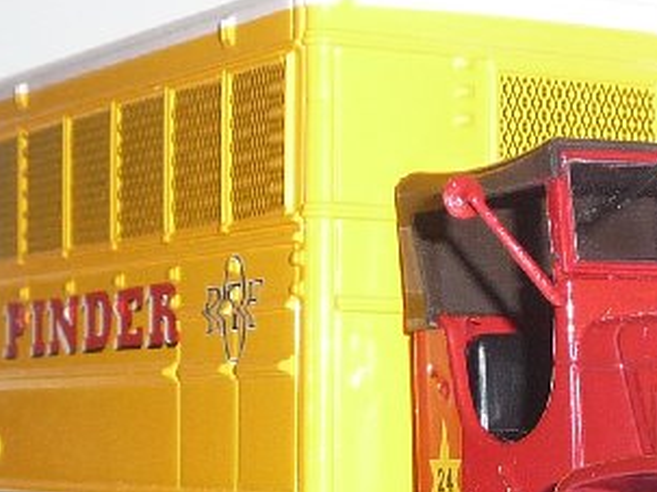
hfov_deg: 14.8
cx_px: 620
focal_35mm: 132
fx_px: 2504
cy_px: 453
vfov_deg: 11.2
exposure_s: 1/30
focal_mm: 5
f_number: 3.4
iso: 100
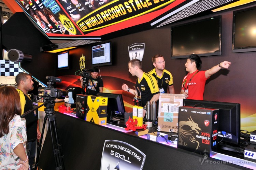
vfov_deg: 47.8
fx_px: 192
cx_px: 128
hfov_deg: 67.4
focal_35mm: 27
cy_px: 85
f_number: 5
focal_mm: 18
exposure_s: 1/50
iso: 400
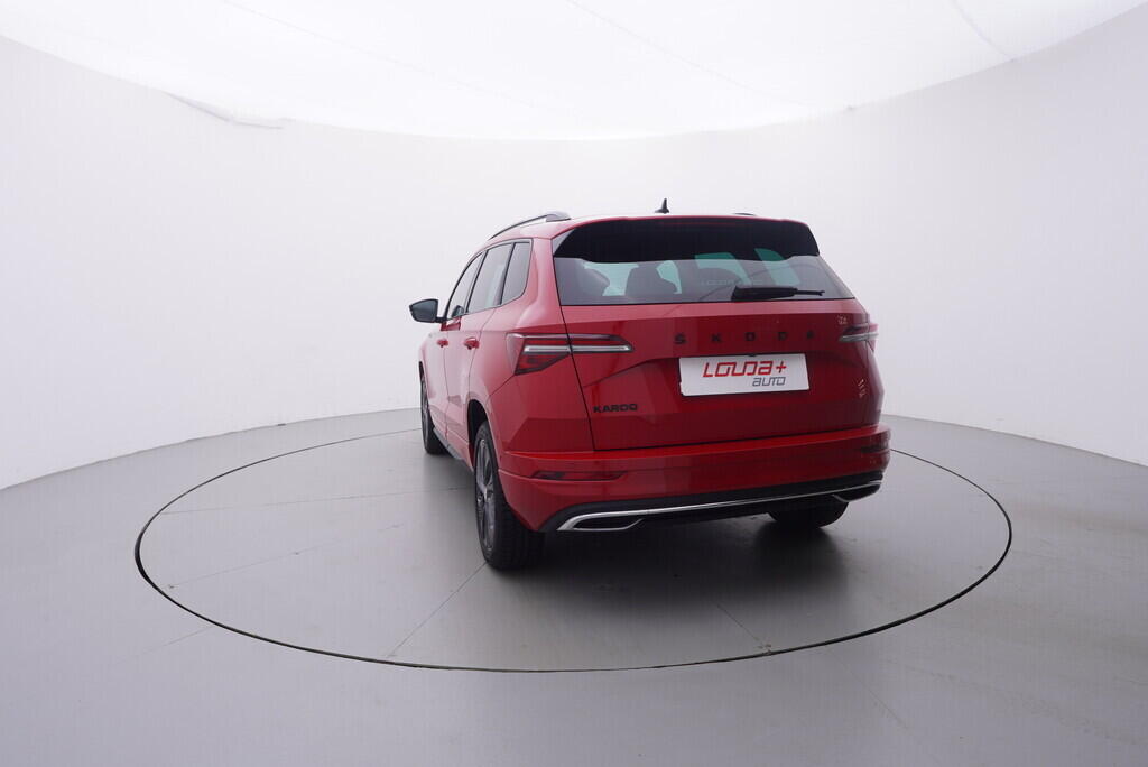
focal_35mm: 22
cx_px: 574
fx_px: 718
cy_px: 384
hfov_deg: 77.3
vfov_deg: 56.2
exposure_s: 1/80
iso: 200
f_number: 5
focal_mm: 15
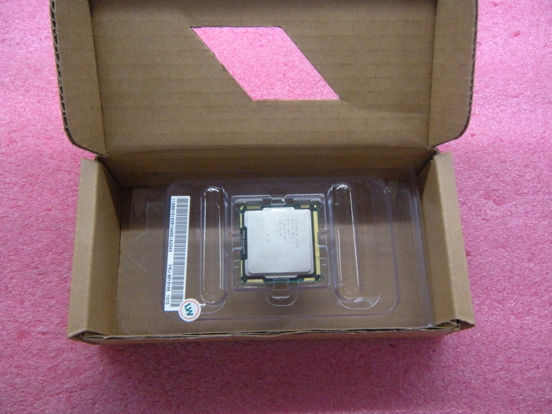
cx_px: 276
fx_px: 558
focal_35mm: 35
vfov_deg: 40.7
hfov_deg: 52.6
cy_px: 207
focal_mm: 5.9
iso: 400
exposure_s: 1/64.5
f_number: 3.8
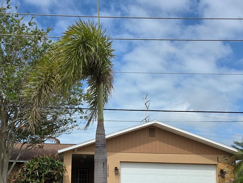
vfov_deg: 32.4
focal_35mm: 43
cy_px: 154
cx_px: 73
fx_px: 302
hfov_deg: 43.0
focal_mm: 5.4
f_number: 1.8
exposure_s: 1/6412
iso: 80
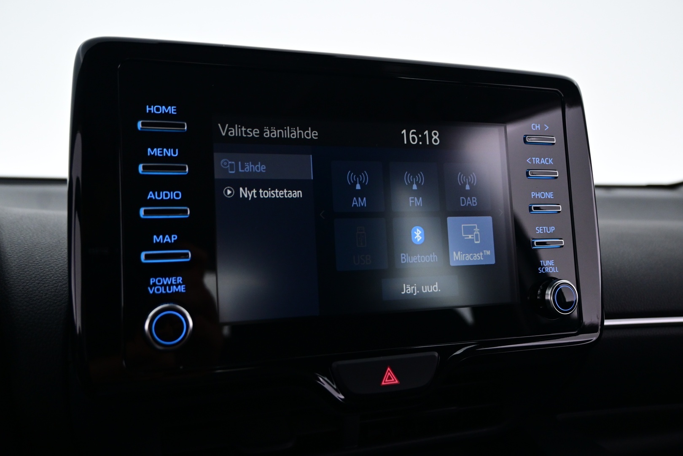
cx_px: 342
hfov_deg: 59.5
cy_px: 228
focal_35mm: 32
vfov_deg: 41.7
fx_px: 598
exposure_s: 1/30
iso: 900
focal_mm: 21
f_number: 4
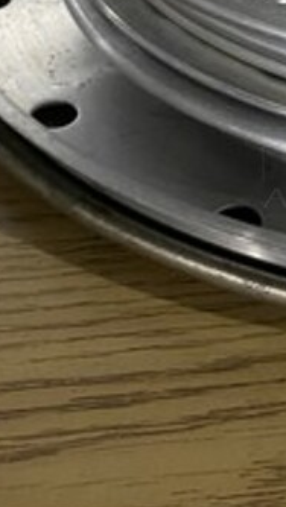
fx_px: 930
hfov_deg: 16.1
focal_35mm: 69
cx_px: 423
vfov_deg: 30.1
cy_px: 134
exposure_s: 1/60
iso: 400
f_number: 1.8
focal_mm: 4.25
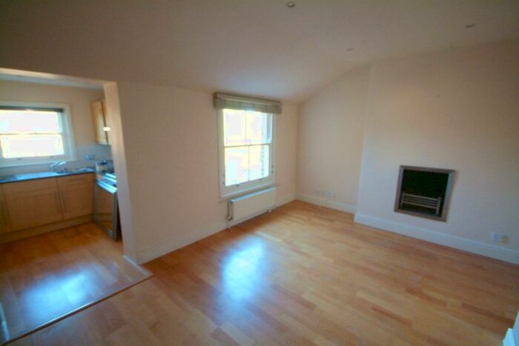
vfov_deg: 77.4
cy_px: 173
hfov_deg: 100.4
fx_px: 216
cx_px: 260
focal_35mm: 15
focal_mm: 10
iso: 1600
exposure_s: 1/45
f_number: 4
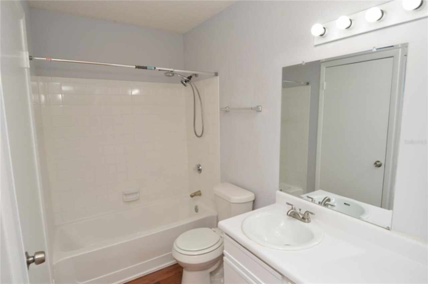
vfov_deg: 67.2
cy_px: 142
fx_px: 214
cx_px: 214
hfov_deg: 90.1
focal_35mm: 18
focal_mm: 12
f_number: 5.6
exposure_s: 1/125
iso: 220
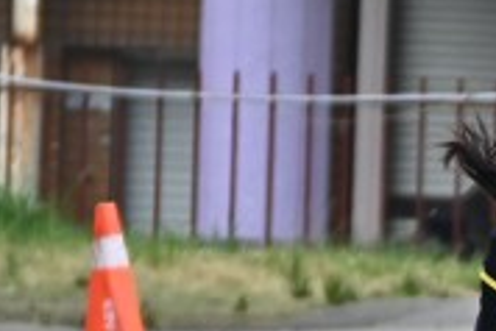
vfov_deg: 0.9
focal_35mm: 1548
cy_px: 623
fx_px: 21342
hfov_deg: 1.3
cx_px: 1566
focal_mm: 135
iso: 560
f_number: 4.8
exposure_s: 1/1000
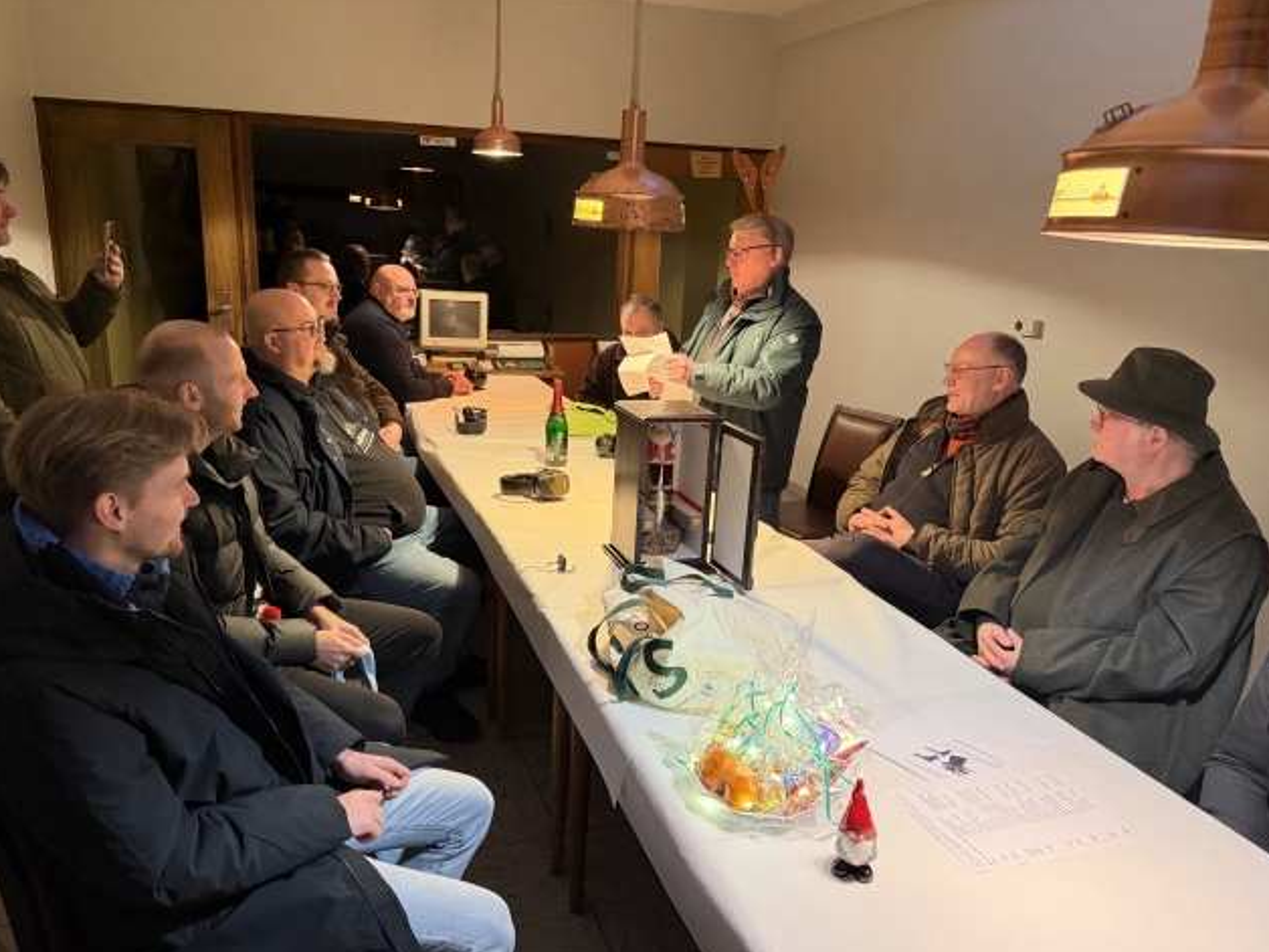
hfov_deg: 67.3
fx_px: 953
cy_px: 507
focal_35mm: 26
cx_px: 612
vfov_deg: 53.0
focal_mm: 6.76
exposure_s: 1/50
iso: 800
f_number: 1.78
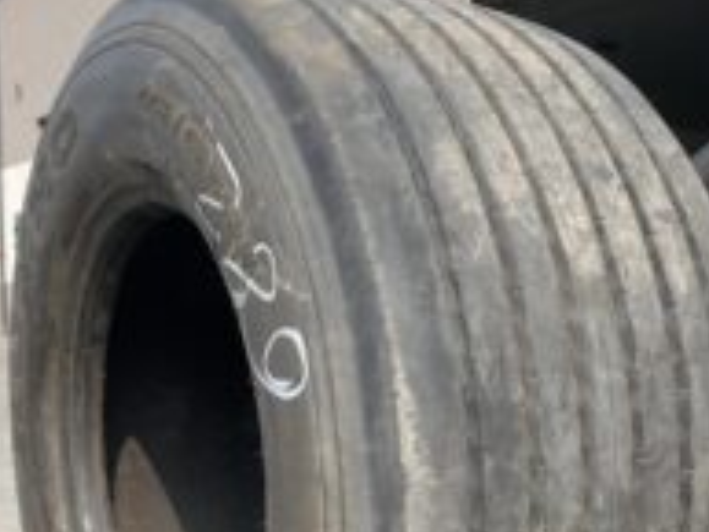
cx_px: 426
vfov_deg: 24.4
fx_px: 1189
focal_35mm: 58
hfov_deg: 33.1
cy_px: 501
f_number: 1.8
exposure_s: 1/1063
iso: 32
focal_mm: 4.25
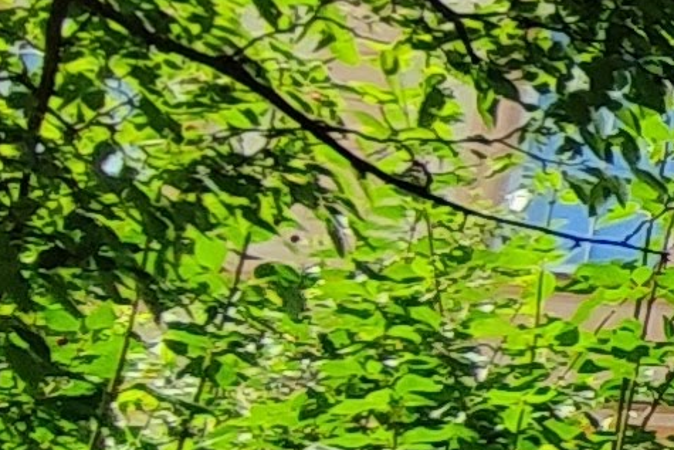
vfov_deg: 11.9
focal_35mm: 115
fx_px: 2154
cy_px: 332
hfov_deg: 12.3
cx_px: 1792
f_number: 2.2
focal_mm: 1.65
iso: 50
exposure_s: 1/982
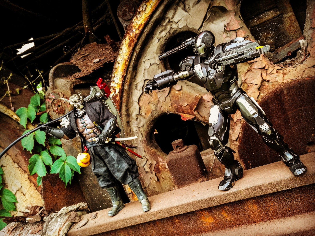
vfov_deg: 51.4
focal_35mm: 27
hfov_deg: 65.3
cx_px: 158
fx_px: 246
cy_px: 118
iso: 64
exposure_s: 1/33.3
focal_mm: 4.04
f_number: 2
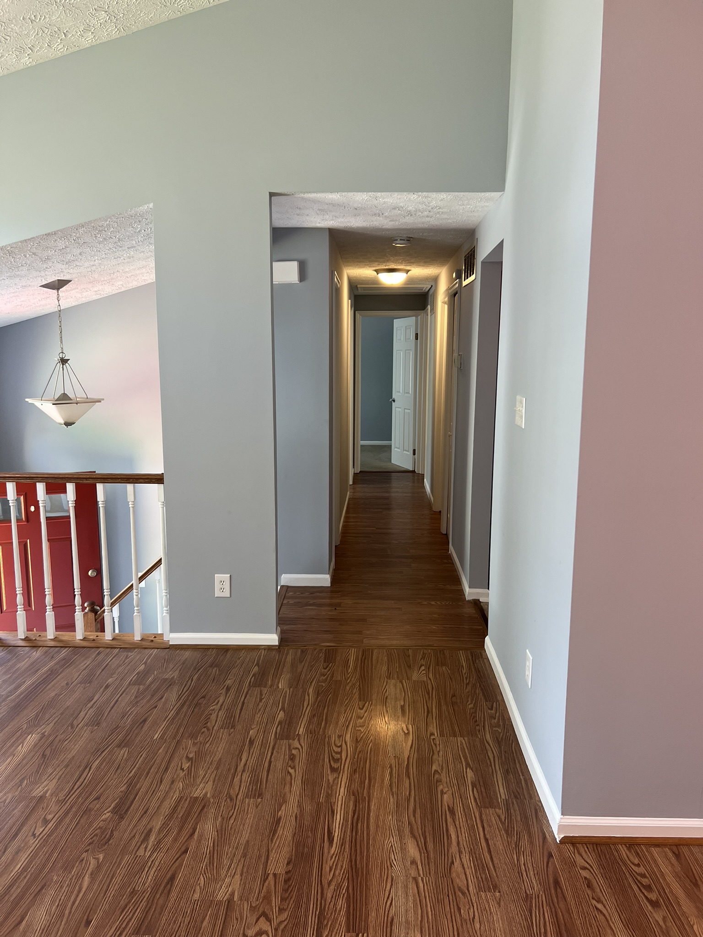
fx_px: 704
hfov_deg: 53.1
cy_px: 468
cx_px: 352
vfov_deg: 67.3
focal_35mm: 26
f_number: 1.5
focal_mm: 5.7
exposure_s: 1/60
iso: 125
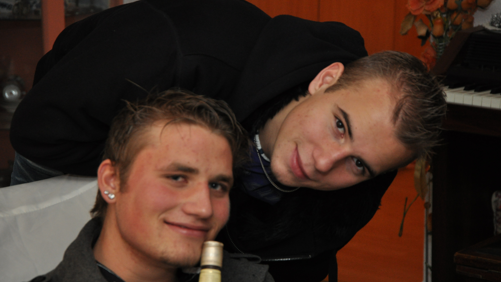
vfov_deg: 9.1
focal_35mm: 134
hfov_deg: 16.1
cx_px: 250
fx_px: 1774
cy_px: 146
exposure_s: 1/60
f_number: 5.6
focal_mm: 85
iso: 800
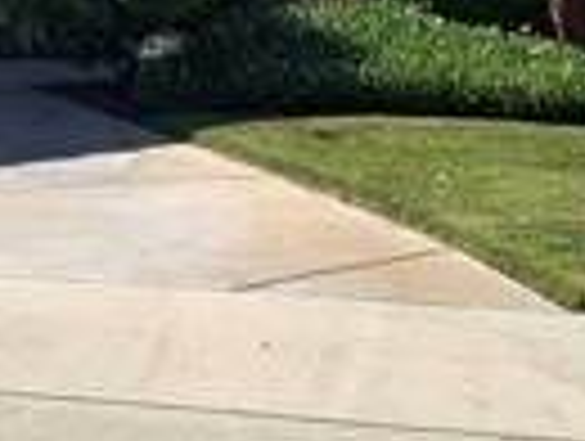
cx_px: -724
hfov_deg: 12.7
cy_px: -270
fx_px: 2167
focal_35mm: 128
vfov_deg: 11.1
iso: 25
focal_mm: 4.25
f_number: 1.8
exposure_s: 1/2994
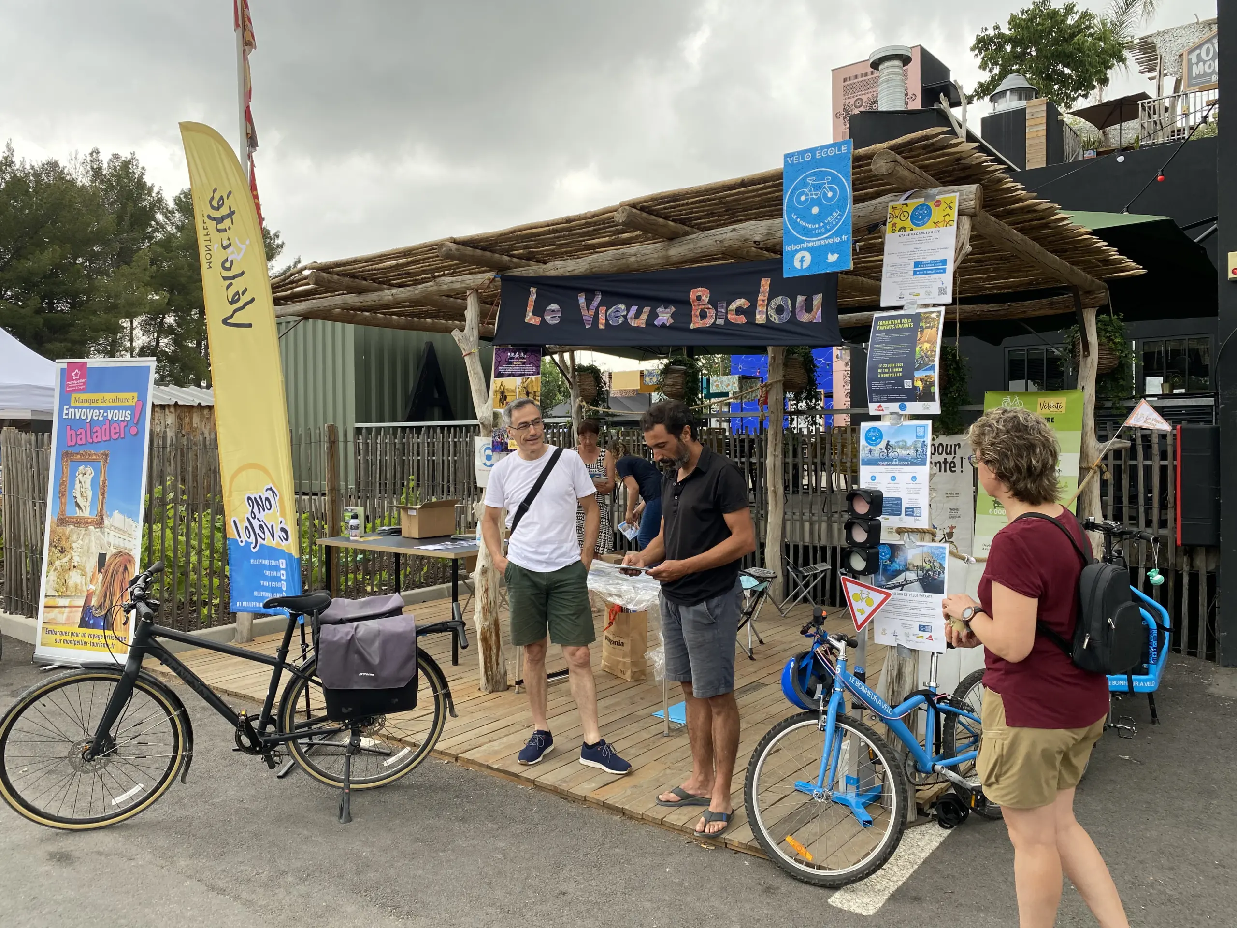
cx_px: 618
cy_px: 464
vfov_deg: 53.1
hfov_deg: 67.3
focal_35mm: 26
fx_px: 929
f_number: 1.8
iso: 32
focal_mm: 4.25
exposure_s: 1/142
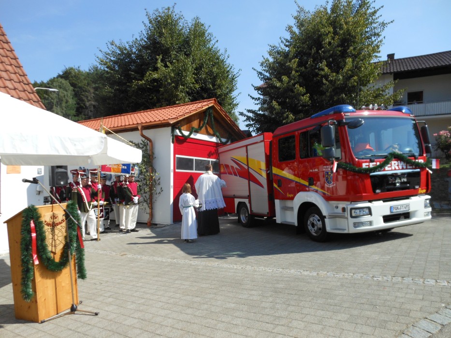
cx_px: 226
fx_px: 326
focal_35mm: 25
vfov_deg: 54.9
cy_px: 169
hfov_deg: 69.4
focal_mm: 4.5
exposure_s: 1/1000
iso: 80
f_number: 3.2
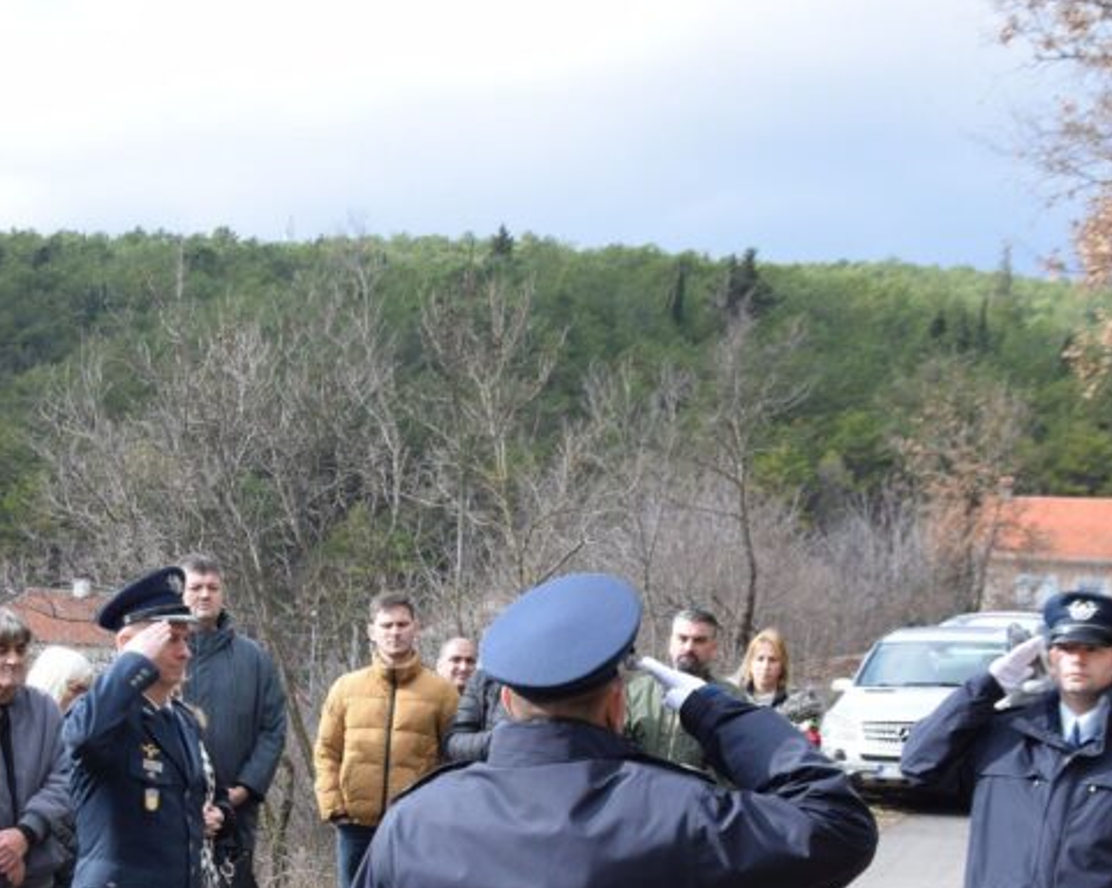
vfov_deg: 19.4
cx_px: 421
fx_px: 2565
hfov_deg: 24.4
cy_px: 727
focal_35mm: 78
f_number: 8
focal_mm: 26
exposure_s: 1/250
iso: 320
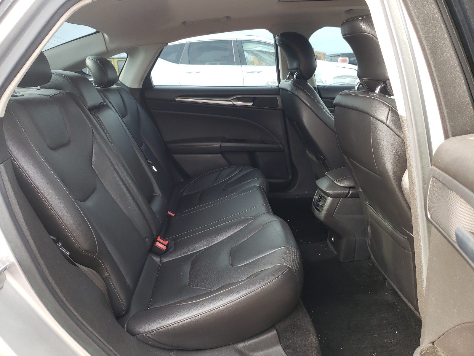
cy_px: 178
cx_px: 237
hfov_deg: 67.3
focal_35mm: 26
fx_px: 356
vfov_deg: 53.1
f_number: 1.5
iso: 50
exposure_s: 1/123
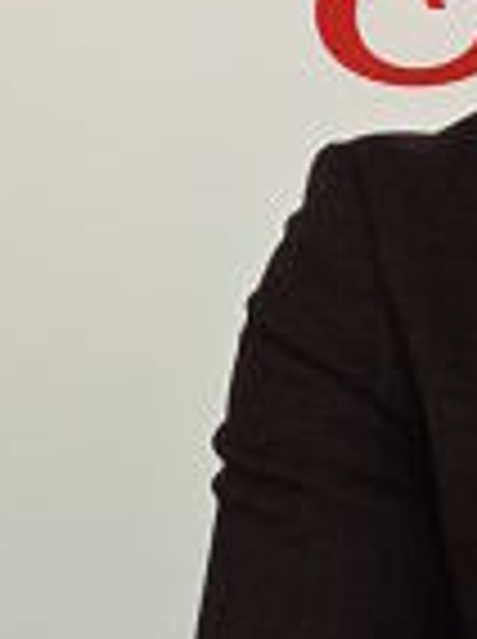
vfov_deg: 10.4
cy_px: -16
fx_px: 3465
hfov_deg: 7.7
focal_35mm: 188
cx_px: 698
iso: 400
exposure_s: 1/30
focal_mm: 8.9
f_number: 3.6
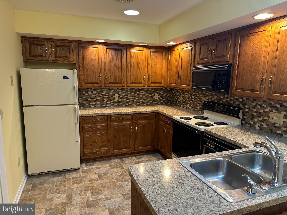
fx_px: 199
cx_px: 144
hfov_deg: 71.6
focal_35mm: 24
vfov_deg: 56.8
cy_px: 108
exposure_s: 1/60
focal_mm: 6.86
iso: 320
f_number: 1.78
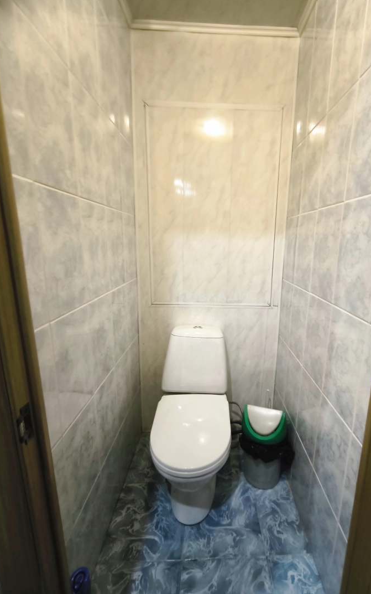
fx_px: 259
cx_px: 218
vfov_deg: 97.8
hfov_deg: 70.7
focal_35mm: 16
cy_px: 296
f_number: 2.2
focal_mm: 1.91
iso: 800
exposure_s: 1/25
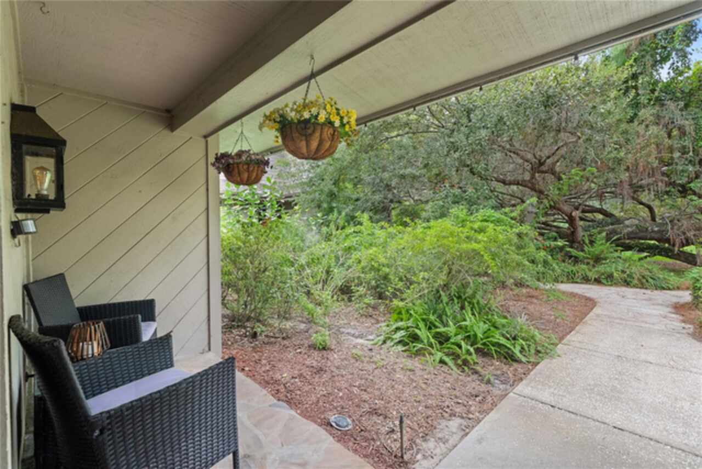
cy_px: 234
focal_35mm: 16
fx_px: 312
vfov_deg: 73.8
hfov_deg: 96.7
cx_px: 351
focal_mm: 16
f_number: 8
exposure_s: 1/20
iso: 1000
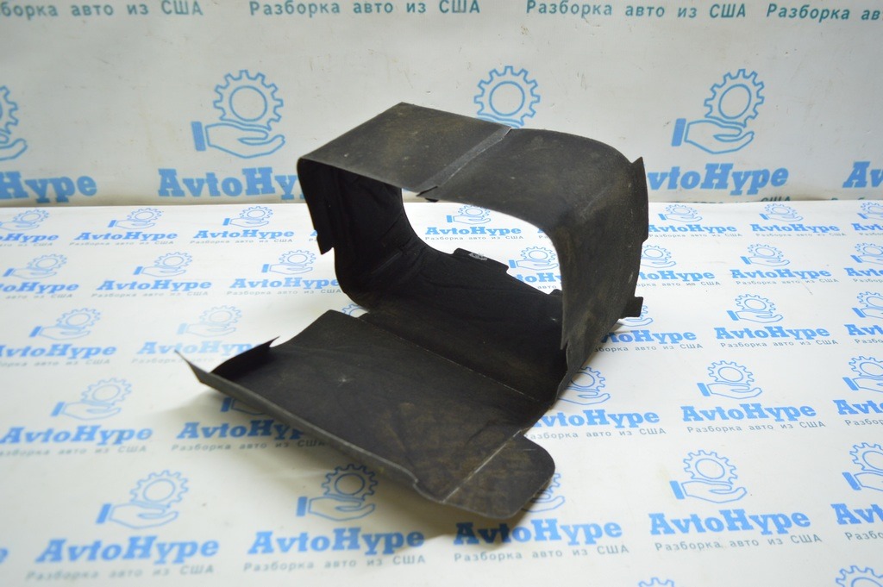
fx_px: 735
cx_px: 442
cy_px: 294
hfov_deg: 62.0
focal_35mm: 30
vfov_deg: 43.5
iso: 400
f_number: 3.5
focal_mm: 20
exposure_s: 1/40
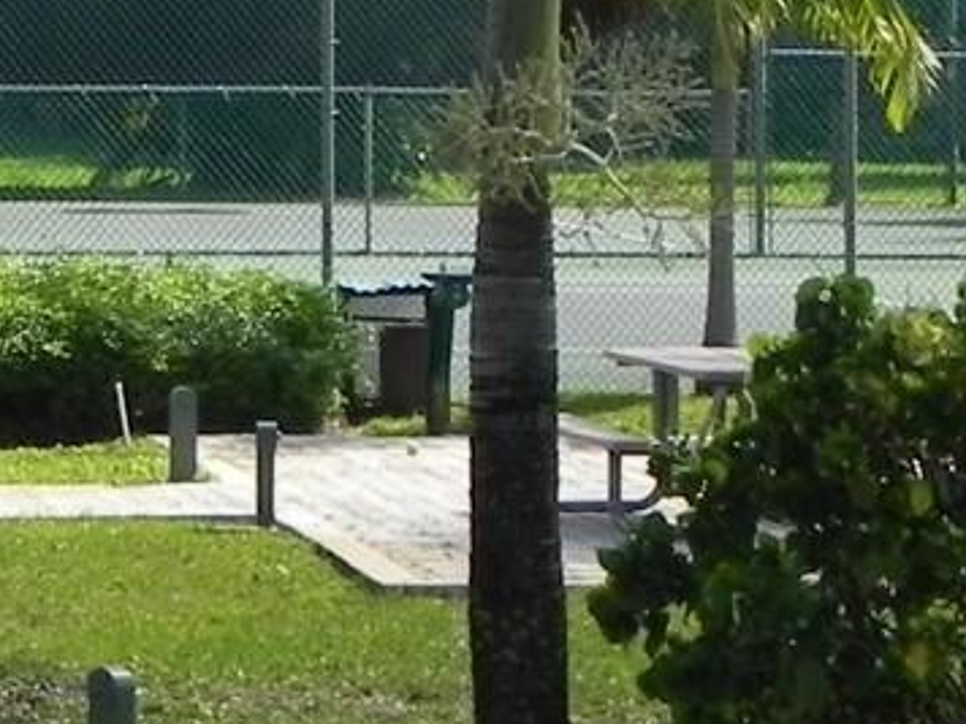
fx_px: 10660
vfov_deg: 3.9
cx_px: -961
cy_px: -388
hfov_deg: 5.1
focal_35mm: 382
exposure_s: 1/288
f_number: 6.3
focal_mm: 15.1
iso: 160
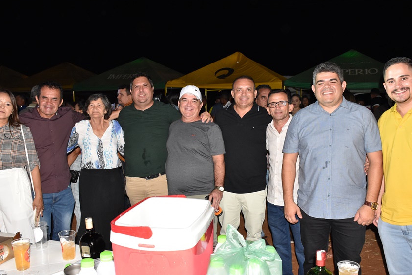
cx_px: 209
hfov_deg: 58.7
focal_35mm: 32
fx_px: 366
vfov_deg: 41.1
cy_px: 140
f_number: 6.3
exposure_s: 1/100
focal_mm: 18
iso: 1600
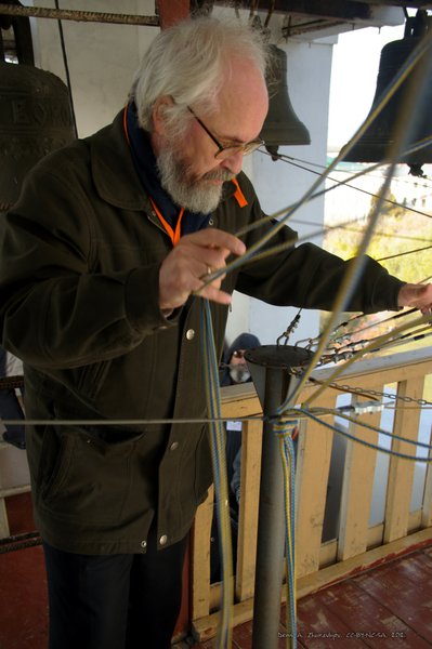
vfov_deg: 53.2
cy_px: 324
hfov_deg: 36.8
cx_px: 216
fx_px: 649
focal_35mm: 36
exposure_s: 1/200
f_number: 5.6
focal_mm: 24
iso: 200
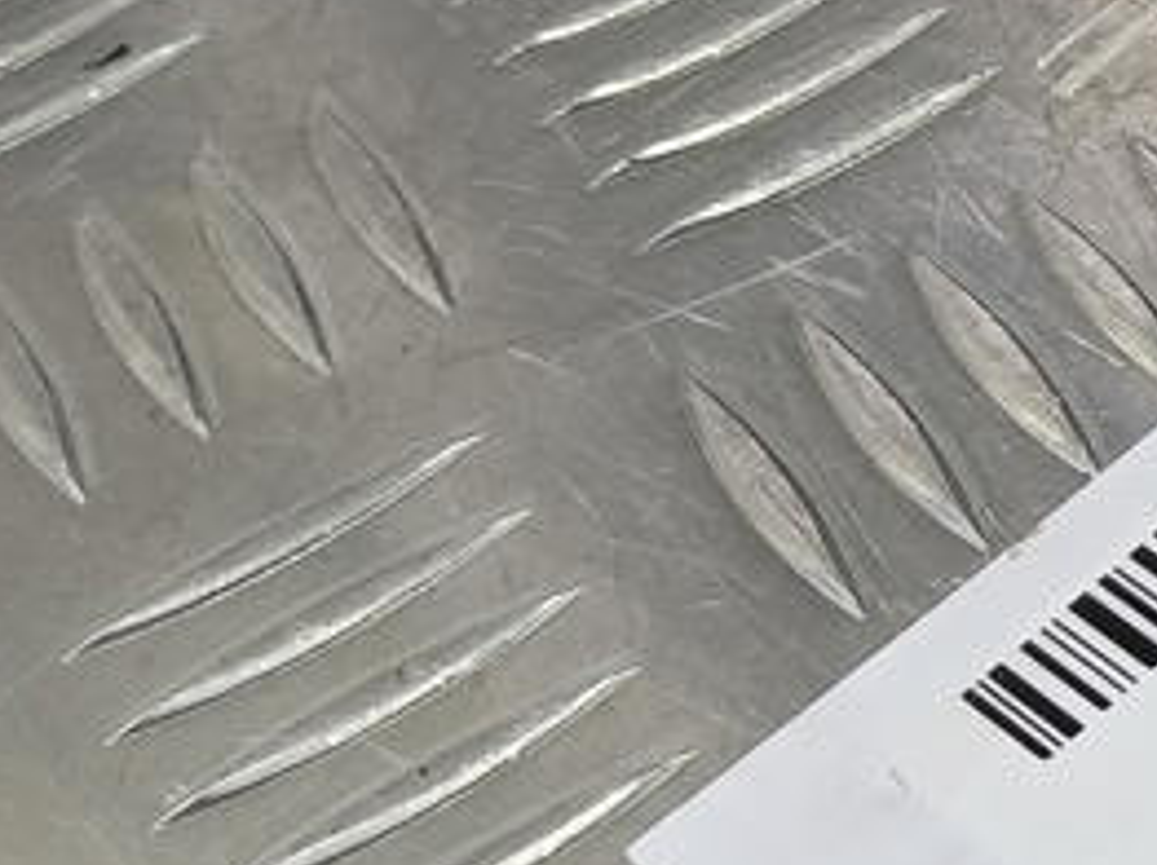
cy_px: 327
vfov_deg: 16.4
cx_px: 2204
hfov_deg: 17.0
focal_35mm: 90
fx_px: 3005
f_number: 1.6
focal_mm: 4.11
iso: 95
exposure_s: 1/50
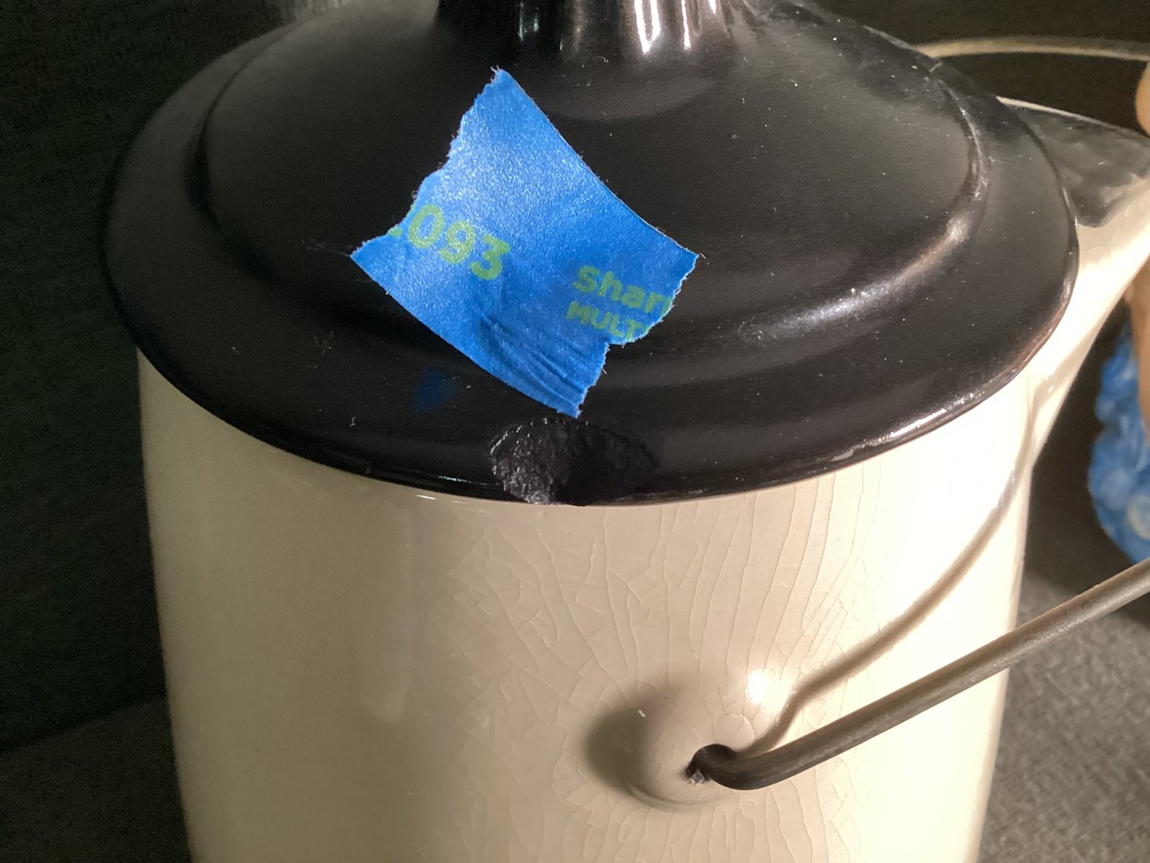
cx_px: 575
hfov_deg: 58.3
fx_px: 1030
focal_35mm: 31
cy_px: 432
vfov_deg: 45.4
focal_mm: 3.3
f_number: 2.4
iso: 320
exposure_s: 1/40
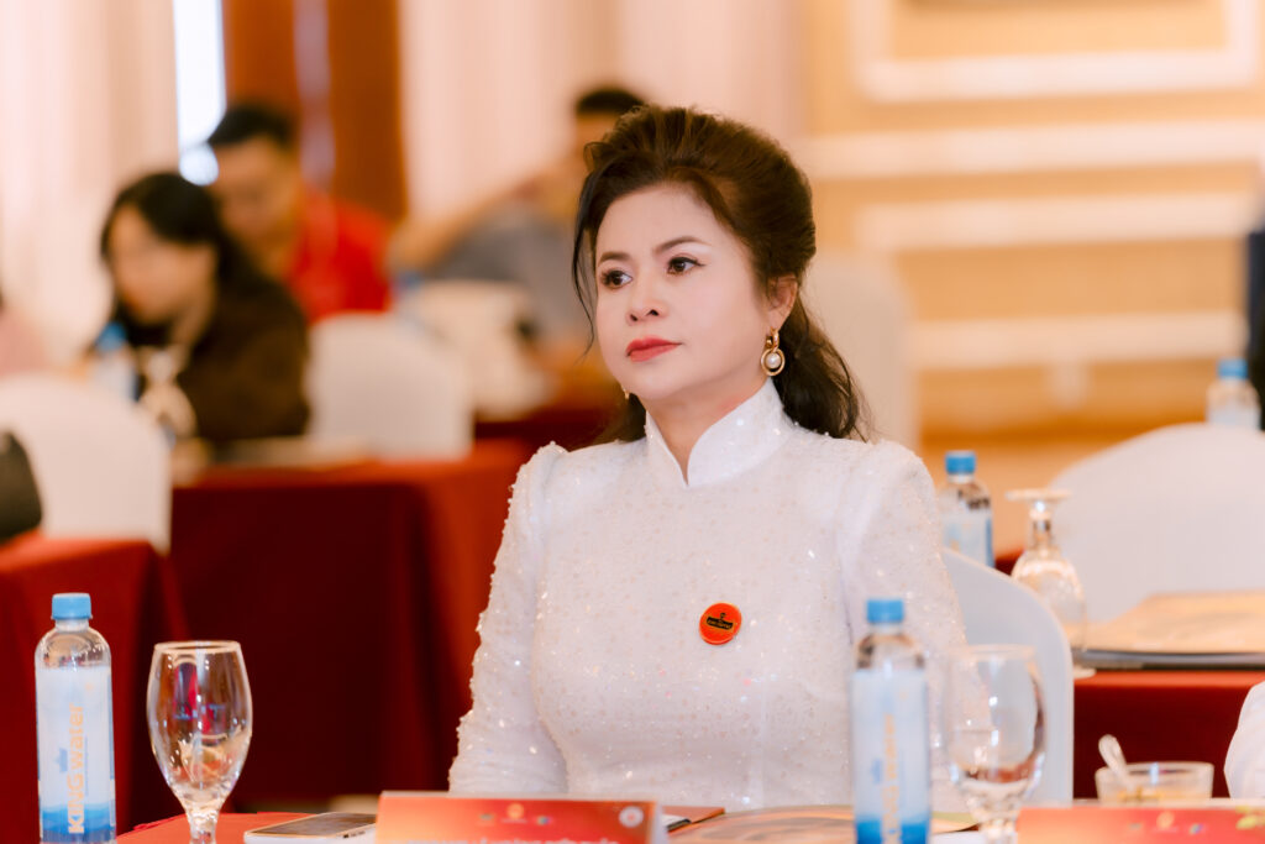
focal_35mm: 162
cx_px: 632
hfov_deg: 12.7
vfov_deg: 8.5
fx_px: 5693
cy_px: 422
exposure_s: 1/125
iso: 800
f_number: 2.8
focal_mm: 162
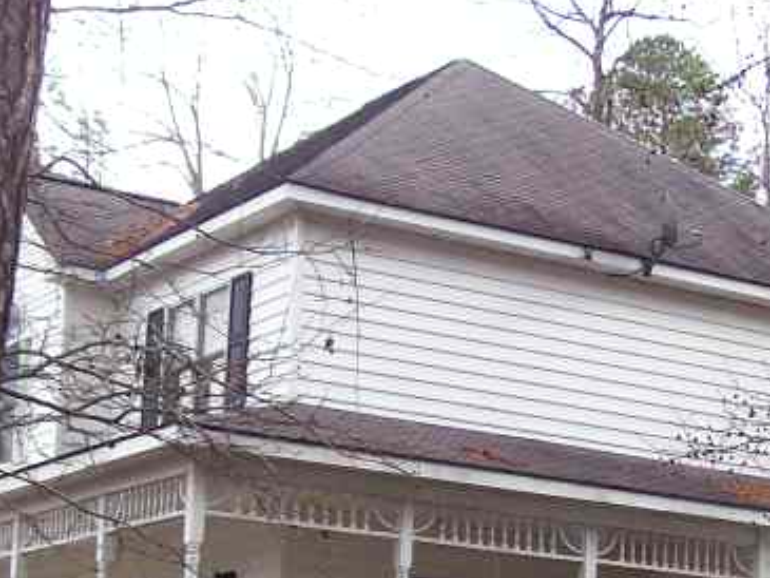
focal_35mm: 101
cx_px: 466
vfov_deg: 14.5
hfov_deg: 19.4
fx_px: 2247
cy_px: 494
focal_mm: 6
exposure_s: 1/172
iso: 80
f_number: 2.7
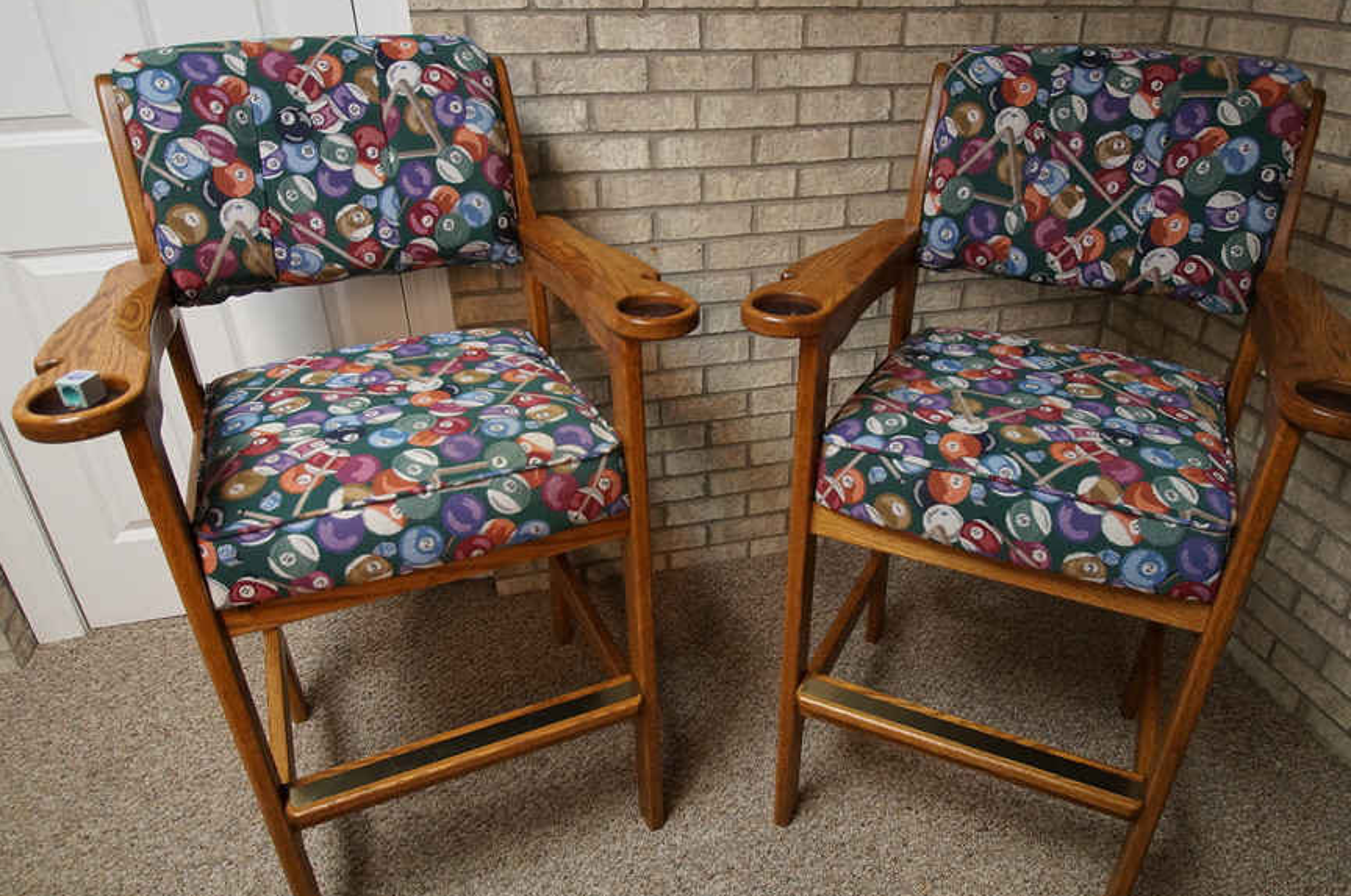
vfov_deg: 55.8
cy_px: 450
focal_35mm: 23
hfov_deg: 76.9
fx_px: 846
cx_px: 757
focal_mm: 13
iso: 800
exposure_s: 1/60
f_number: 4
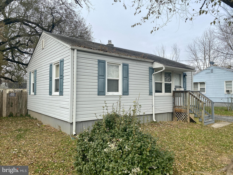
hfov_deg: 67.3
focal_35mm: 26
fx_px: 175
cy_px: 88
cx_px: 116
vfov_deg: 53.1
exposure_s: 1/1543
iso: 32
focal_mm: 4.25
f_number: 1.8
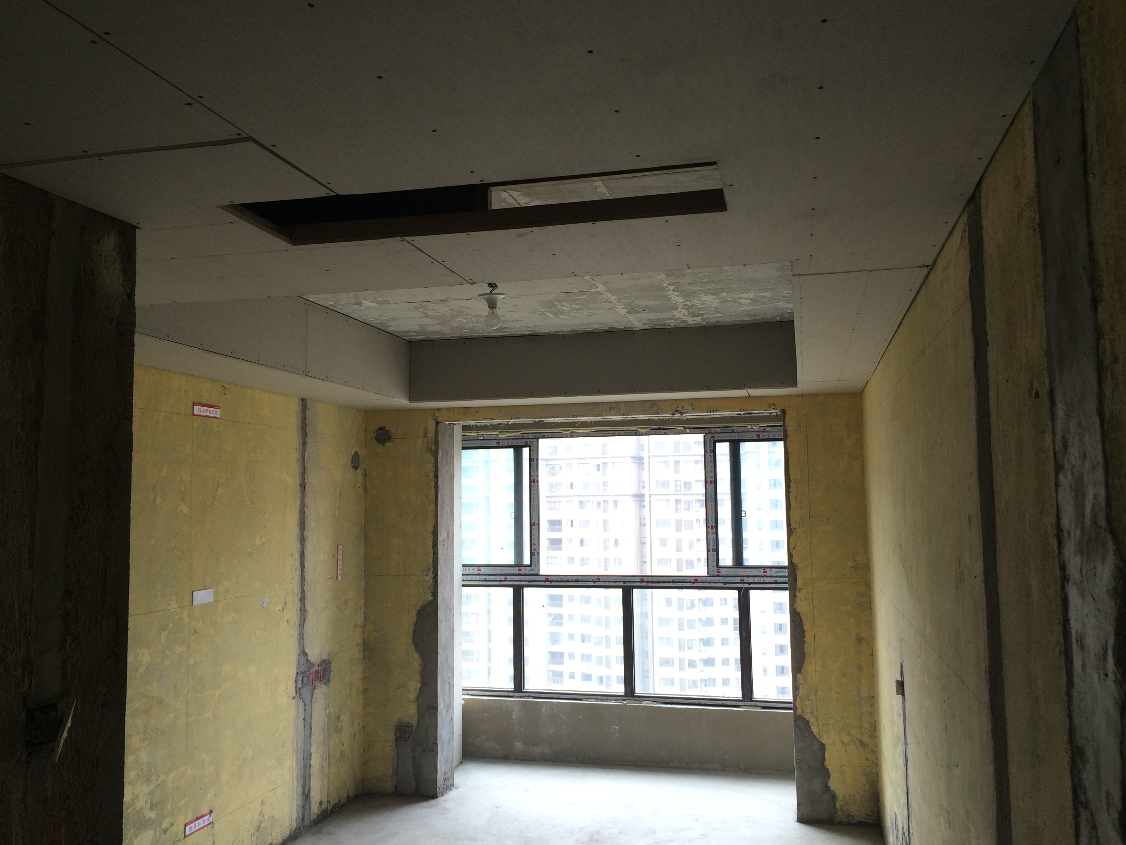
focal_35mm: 29
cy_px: 422
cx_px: 563
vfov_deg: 48.2
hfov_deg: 61.7
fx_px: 943
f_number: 2.2
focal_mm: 4.15
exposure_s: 1/125
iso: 32
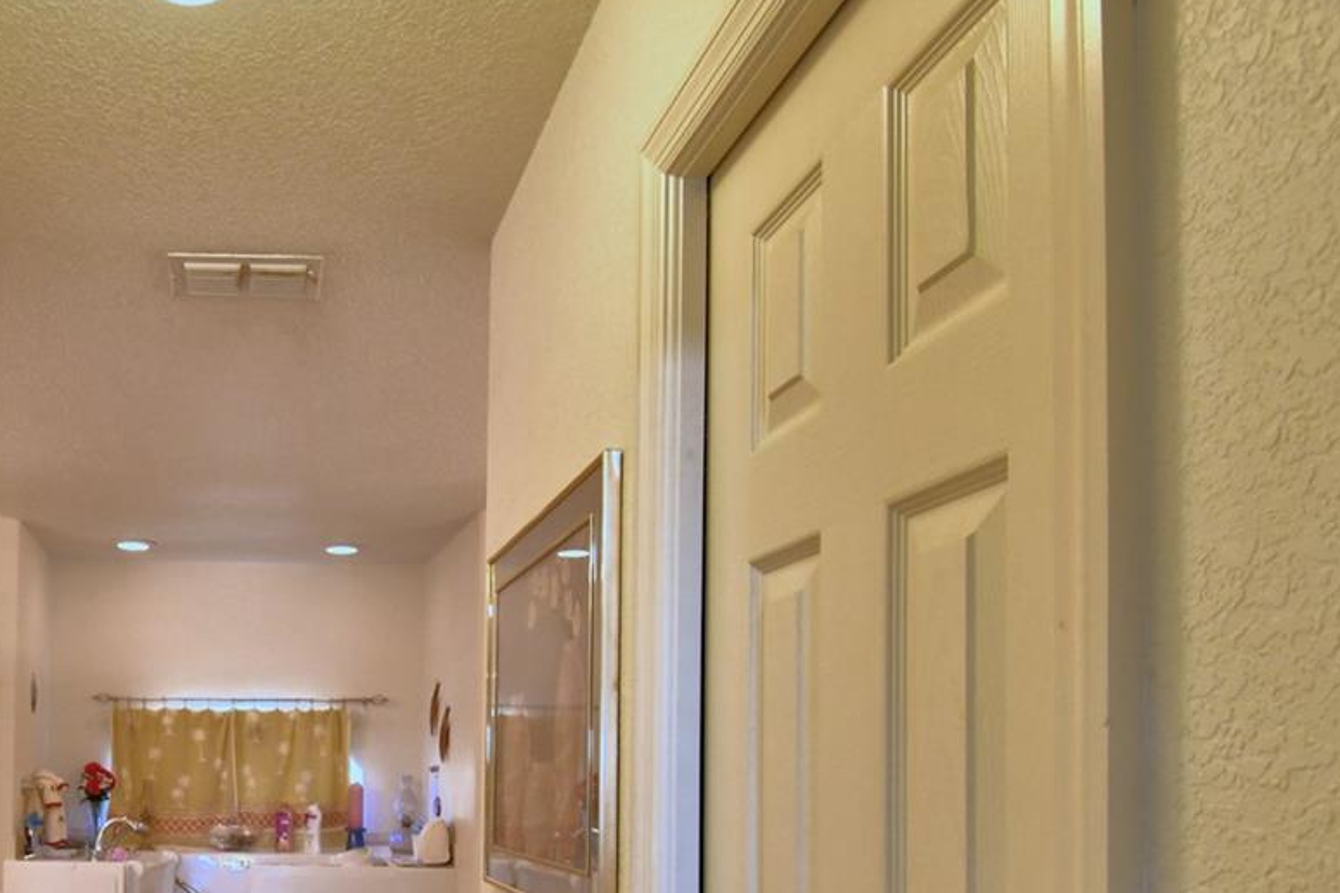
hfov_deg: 55.9
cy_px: 739
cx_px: 265
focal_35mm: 31
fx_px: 1154
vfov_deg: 40.3
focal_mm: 10
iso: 400
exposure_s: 1/30
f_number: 4.5
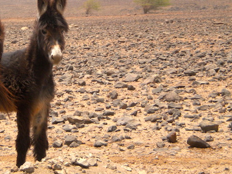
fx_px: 1348
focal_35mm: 201
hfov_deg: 9.8
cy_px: 19
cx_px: 43
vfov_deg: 7.4
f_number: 5.9
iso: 133
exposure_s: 1/500
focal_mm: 18.9
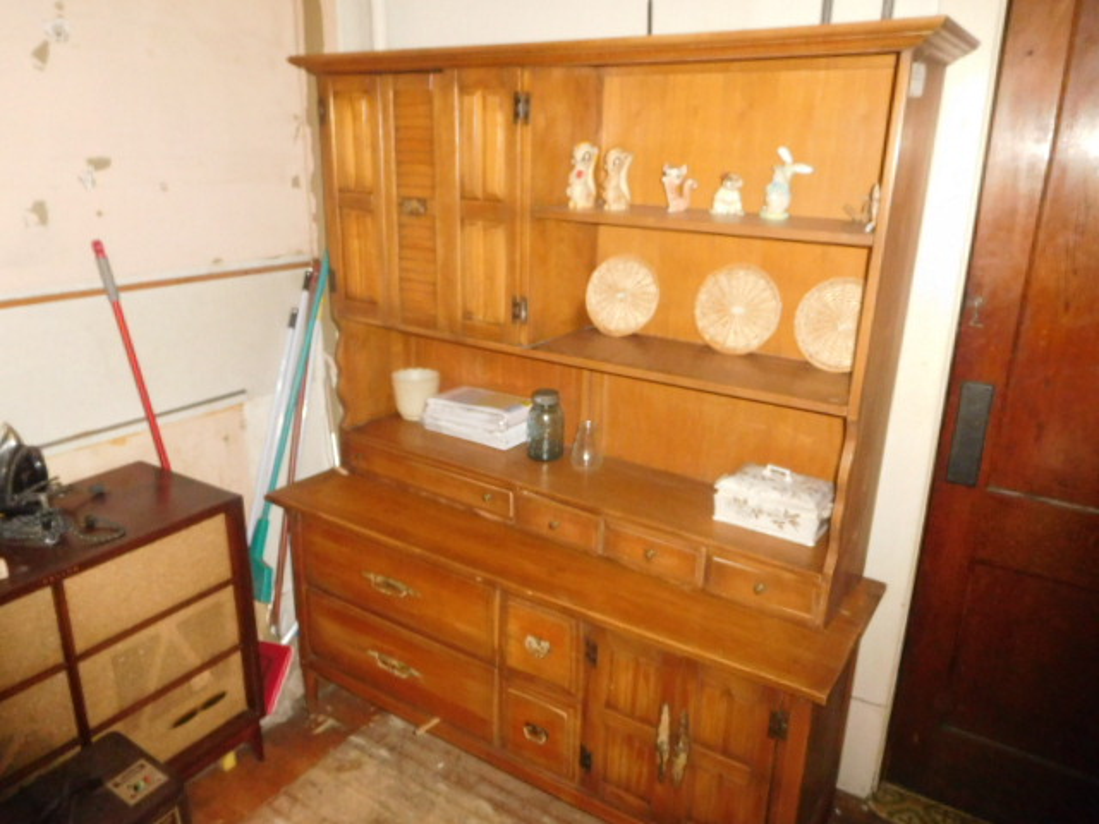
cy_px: 412
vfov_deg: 54.9
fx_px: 794
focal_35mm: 25
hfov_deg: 69.4
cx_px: 550
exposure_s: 1/30
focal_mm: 4.5
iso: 900
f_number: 3.4
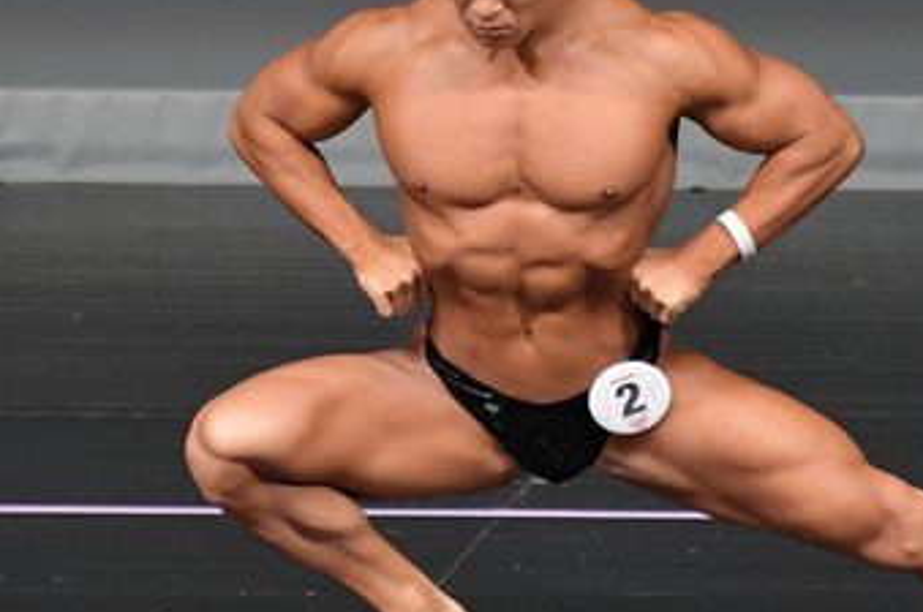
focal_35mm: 1030
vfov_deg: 1.3
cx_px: 617
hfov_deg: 2.0
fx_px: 26370
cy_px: 209
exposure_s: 1/400
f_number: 5.6
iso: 4000
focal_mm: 300
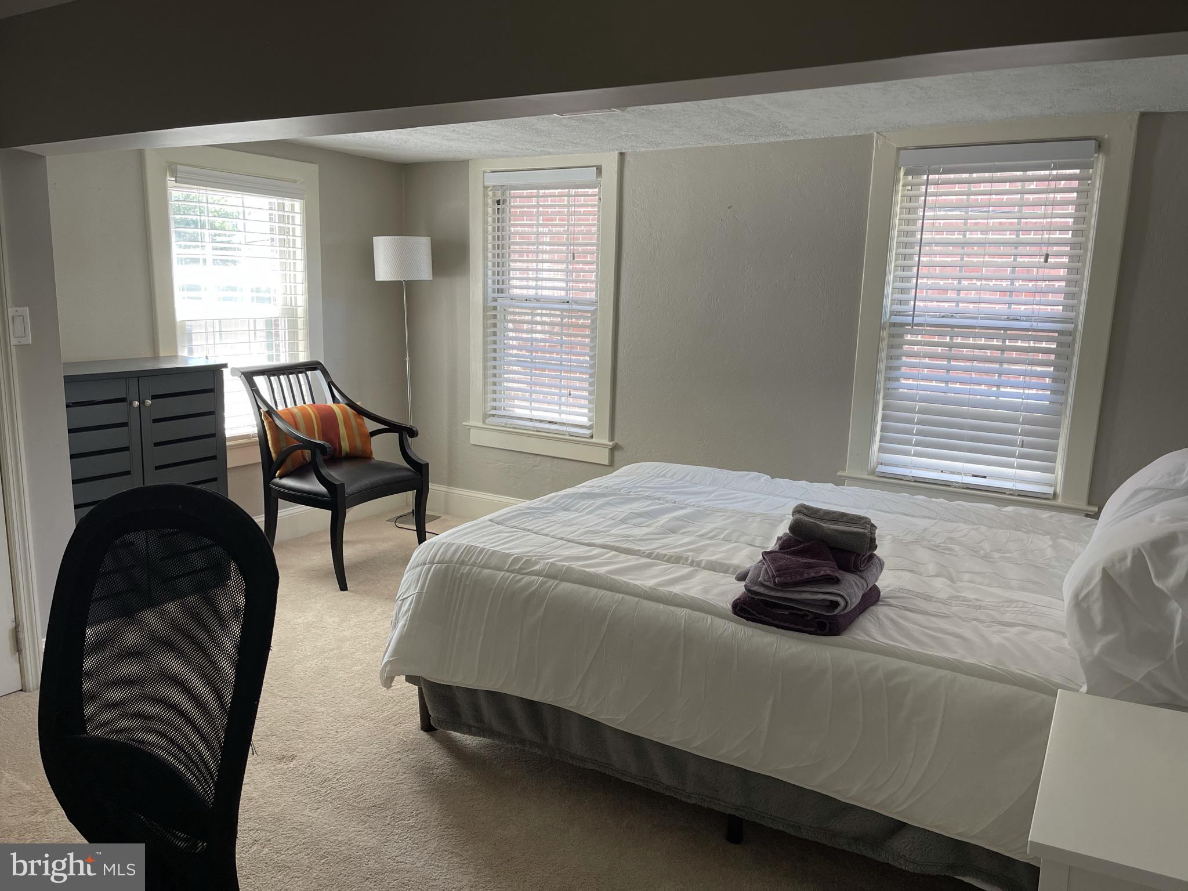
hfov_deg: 67.3
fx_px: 892
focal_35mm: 26
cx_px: 594
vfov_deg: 53.1
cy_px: 446
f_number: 1.6
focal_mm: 5.1
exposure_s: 1/121
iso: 100
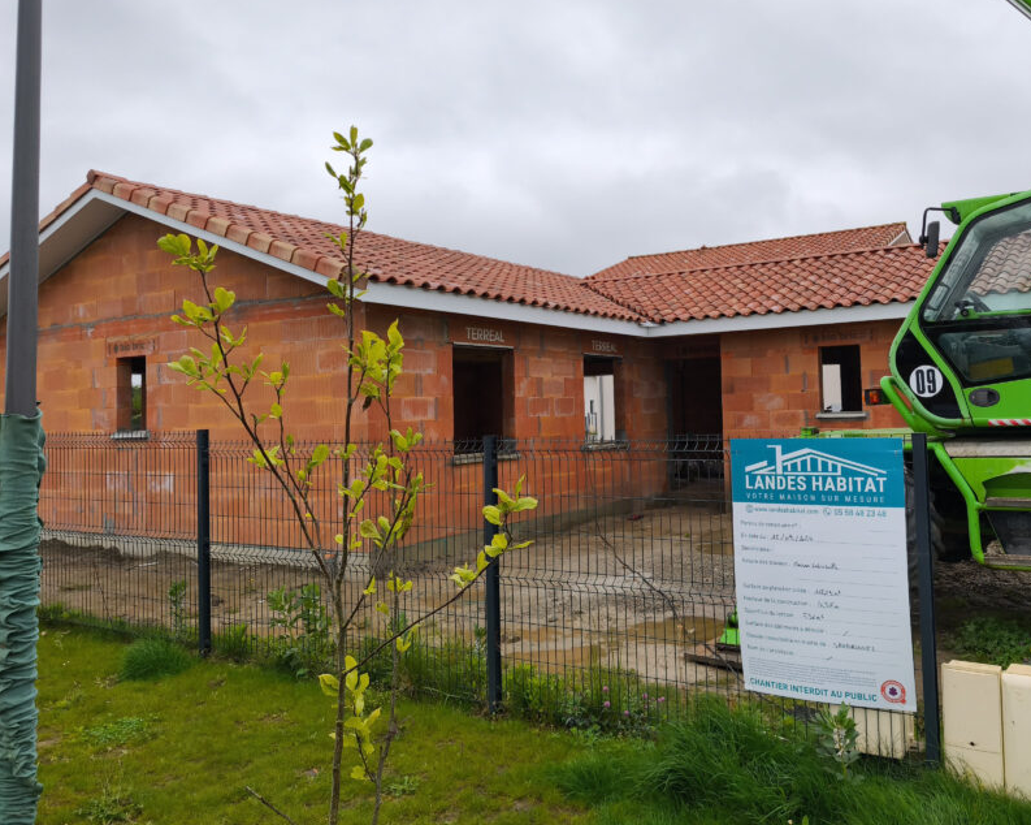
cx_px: 602
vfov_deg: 49.8
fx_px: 885
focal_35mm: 29
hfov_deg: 60.1
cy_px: 357
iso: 50
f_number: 1.6
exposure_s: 1/720
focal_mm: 6.57
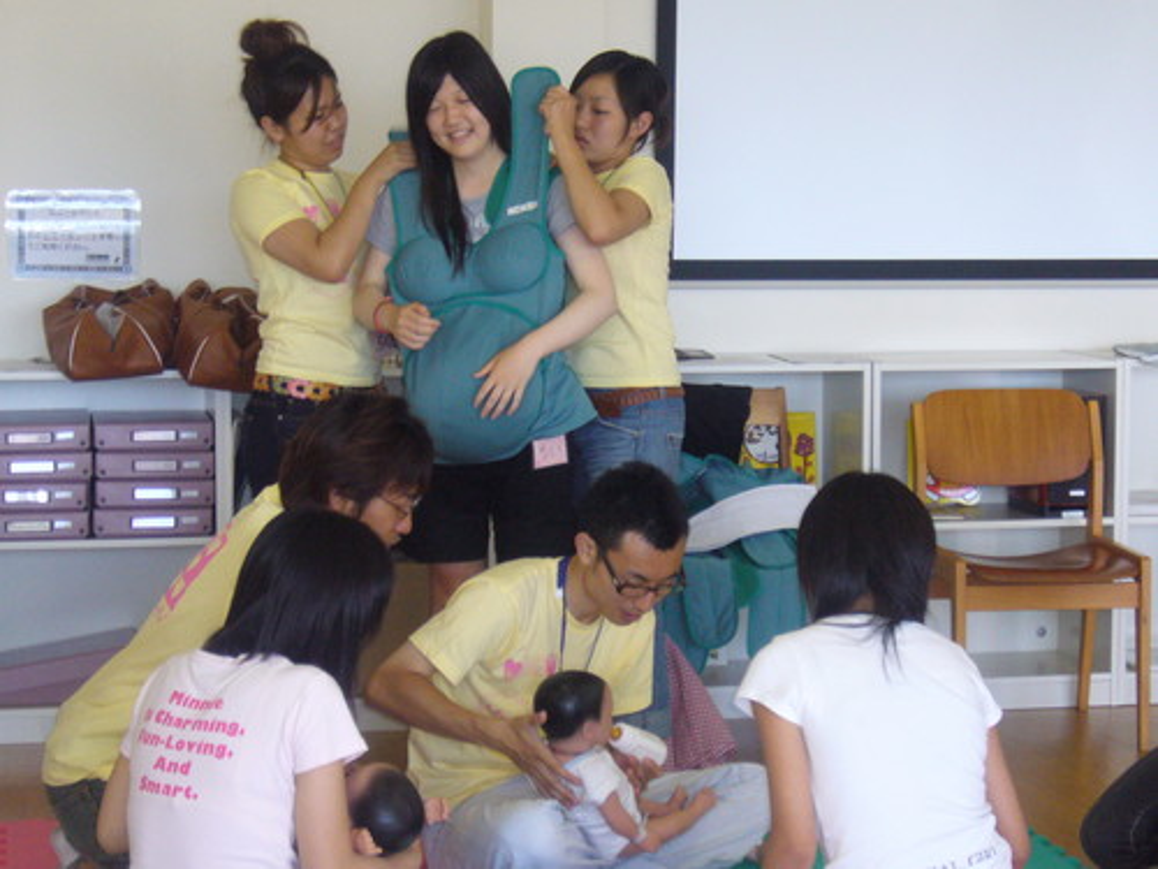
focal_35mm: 84
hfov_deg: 23.3
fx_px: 2810
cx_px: 579
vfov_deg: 17.6
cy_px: 434
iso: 250
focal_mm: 13.9
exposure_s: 1/60
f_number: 4.4
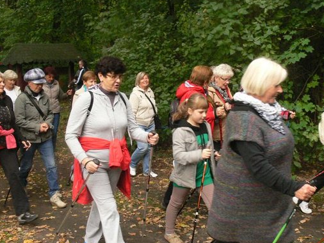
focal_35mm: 45
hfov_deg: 42.0
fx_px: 421
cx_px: 172
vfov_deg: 32.2
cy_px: 128
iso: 400
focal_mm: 7.4
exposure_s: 1/125
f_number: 4.5
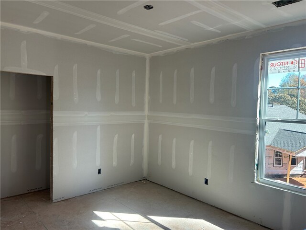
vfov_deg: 53.1
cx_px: 153
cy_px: 115
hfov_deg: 67.3
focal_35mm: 26
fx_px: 230
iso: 50
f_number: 1.5
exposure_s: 1/170
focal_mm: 5.7
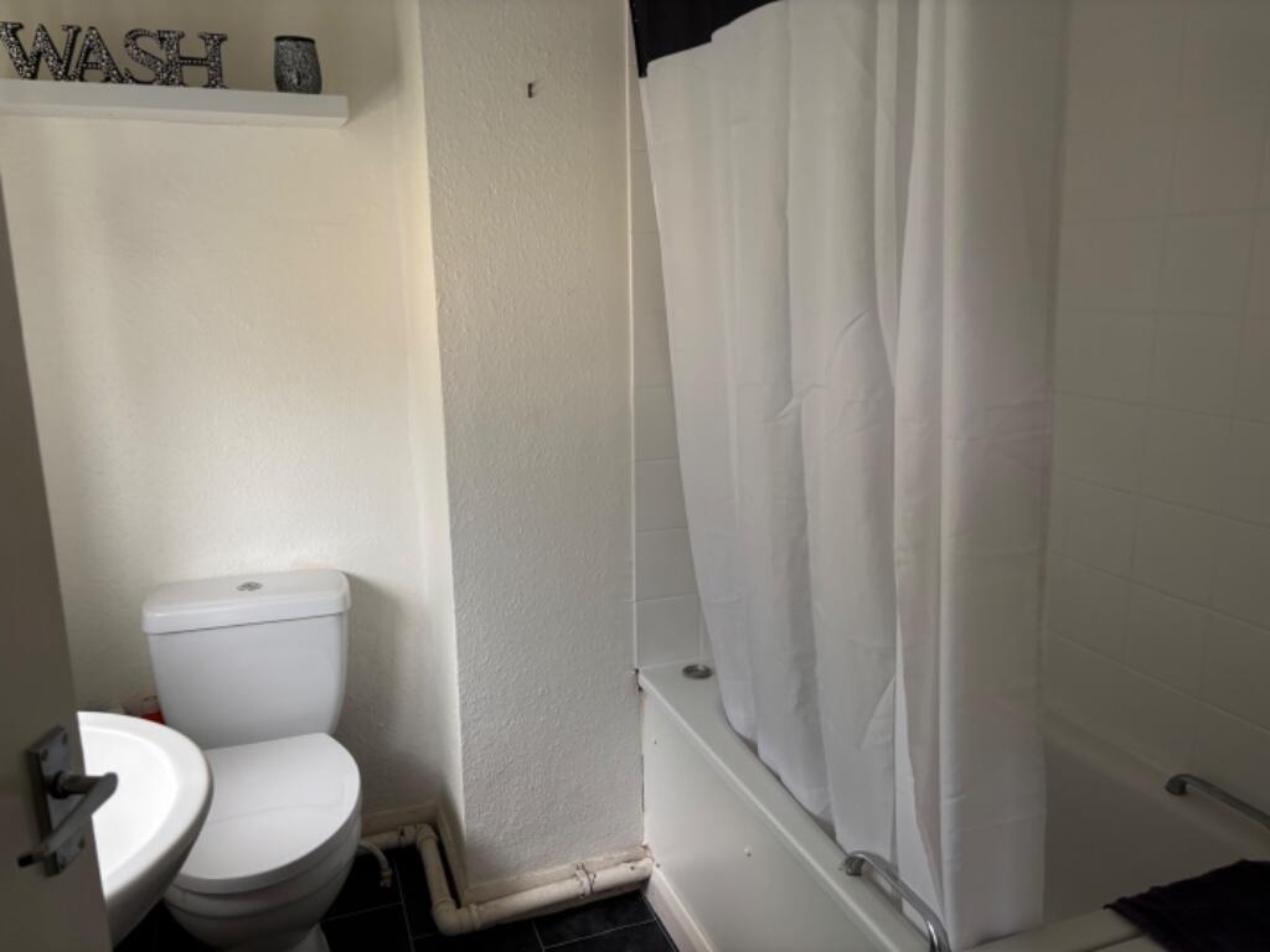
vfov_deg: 53.1
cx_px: 635
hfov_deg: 67.3
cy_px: 476
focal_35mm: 26
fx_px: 954
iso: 125
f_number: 1.6
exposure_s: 1/66
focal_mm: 5.96
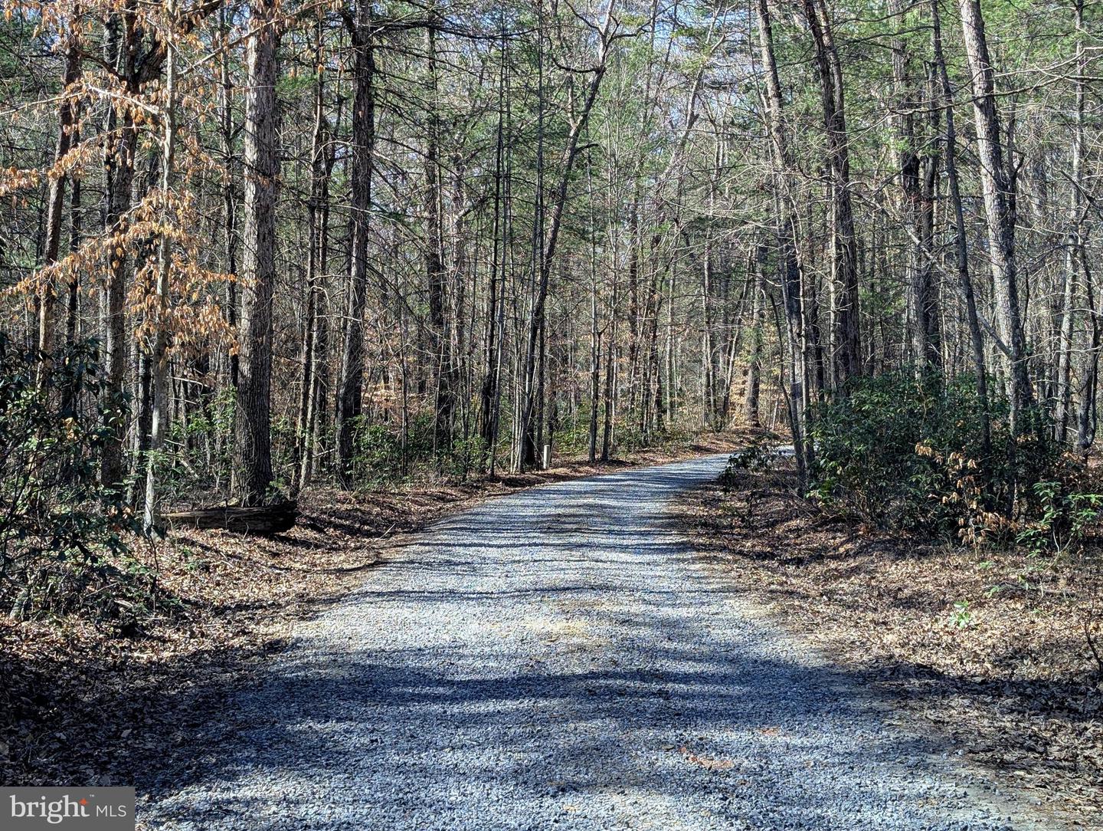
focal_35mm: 49
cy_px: 416
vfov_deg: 29.7
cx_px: 552
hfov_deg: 38.9
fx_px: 1563
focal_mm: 6.9
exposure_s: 1/175
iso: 20
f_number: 1.68
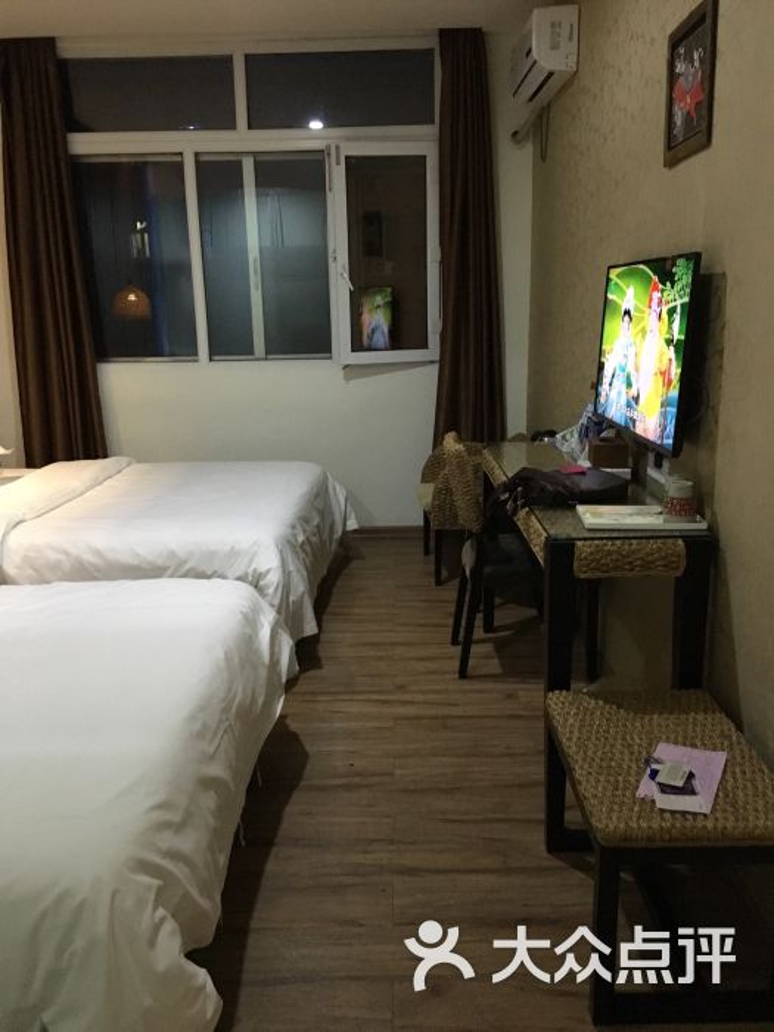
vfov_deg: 61.7
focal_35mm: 29
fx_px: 865
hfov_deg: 48.2
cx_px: 387
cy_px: 516
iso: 320
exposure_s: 1/17
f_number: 2.2
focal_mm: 4.15
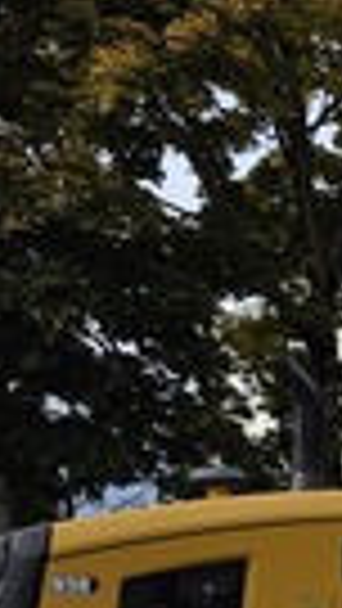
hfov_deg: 8.8
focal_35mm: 100
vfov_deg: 20.9
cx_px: 1166
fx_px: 1611
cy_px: 547
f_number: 1.7
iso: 80
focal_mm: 6.3
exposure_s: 1/4057
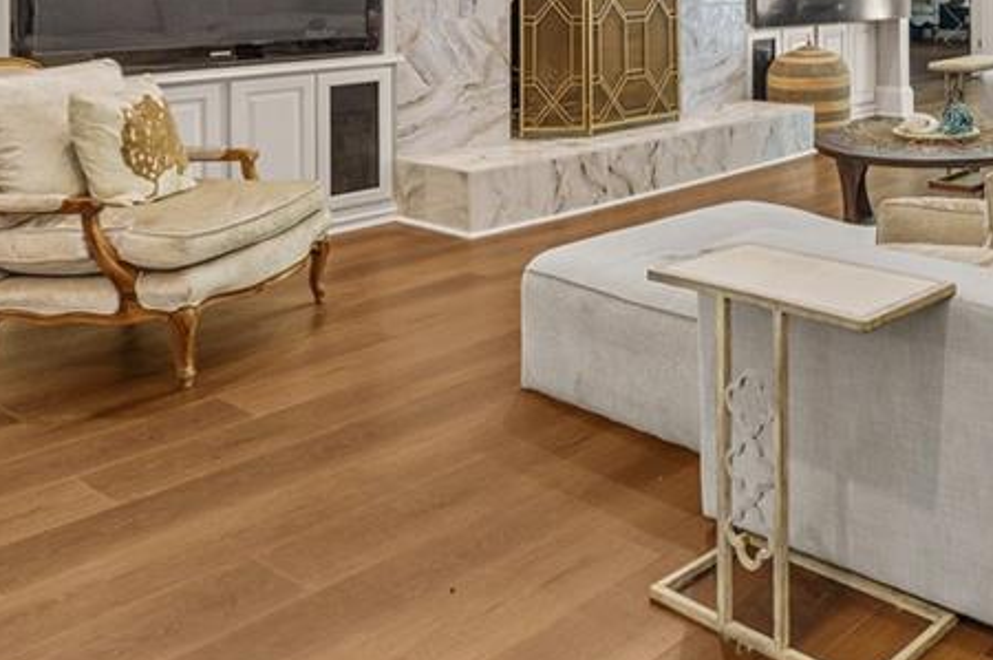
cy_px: -79
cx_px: 874
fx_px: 1130
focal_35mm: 41
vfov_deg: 29.2
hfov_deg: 43.7
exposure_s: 1/10
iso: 1250
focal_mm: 18
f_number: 6.3
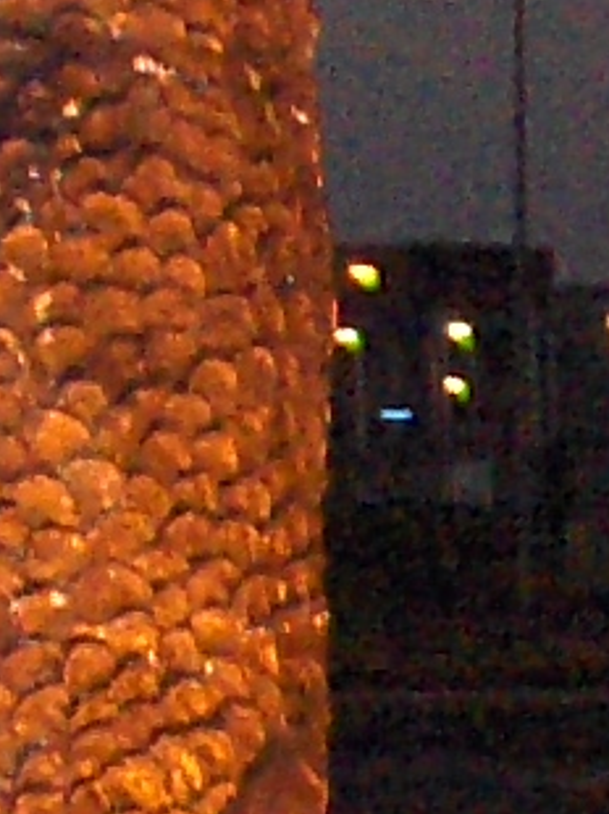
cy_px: 712
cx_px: 1336
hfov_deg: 6.1
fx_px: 5497
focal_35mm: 234
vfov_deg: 8.4
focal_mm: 5.8
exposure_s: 1/60
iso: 100
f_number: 2.8
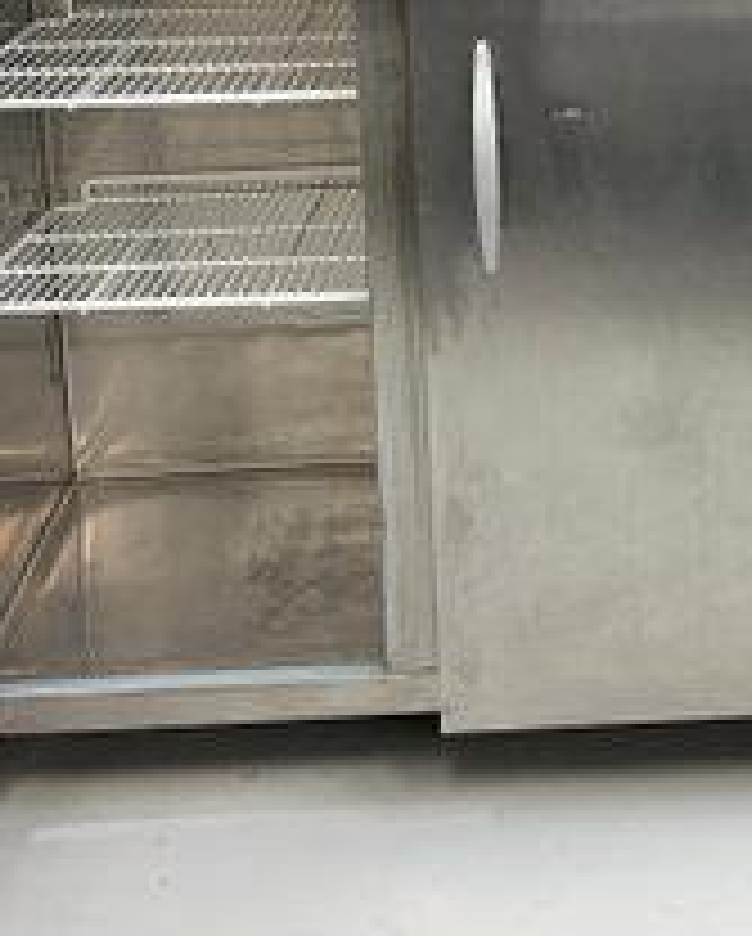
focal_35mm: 71
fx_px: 1971
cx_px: 664
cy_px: 56
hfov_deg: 21.2
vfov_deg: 25.7
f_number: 1.78
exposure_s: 1/120
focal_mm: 6.76
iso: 200
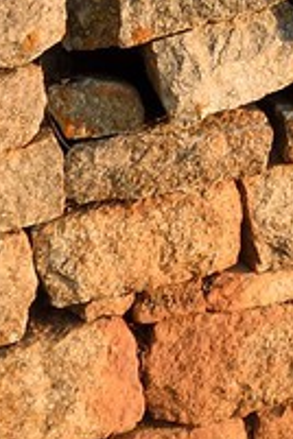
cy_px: -941
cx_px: 796
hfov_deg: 5.3
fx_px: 3015
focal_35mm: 247
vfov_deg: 7.3
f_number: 8
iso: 400
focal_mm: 31
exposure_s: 1/160
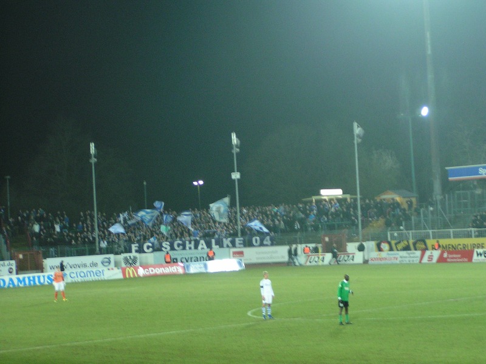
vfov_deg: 13.0
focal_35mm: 114
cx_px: 243
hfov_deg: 17.3
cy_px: 182
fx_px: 1601
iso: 200
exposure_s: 1/25
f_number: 3.5
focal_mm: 17.4
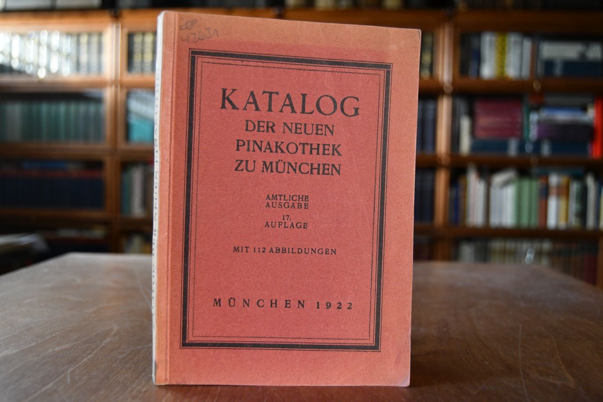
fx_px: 553
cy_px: 201
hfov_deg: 57.2
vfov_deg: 40.0
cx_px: 302
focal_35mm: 33
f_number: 3.5
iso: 1600
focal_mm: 22
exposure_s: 1/125
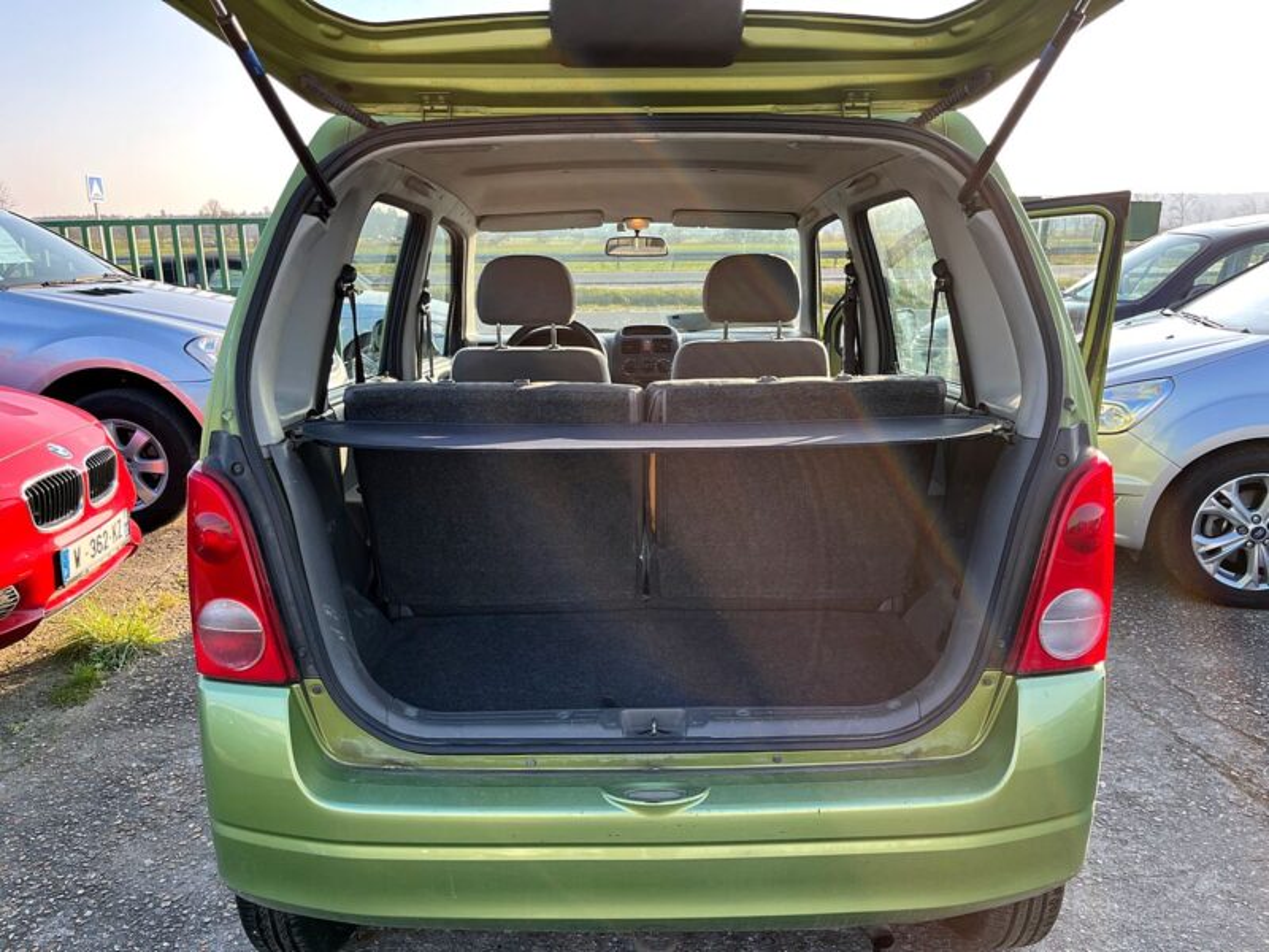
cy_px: 476
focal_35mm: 26
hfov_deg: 67.3
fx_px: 953
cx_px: 634
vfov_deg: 53.1
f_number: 1.6
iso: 50
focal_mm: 5.1
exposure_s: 1/374
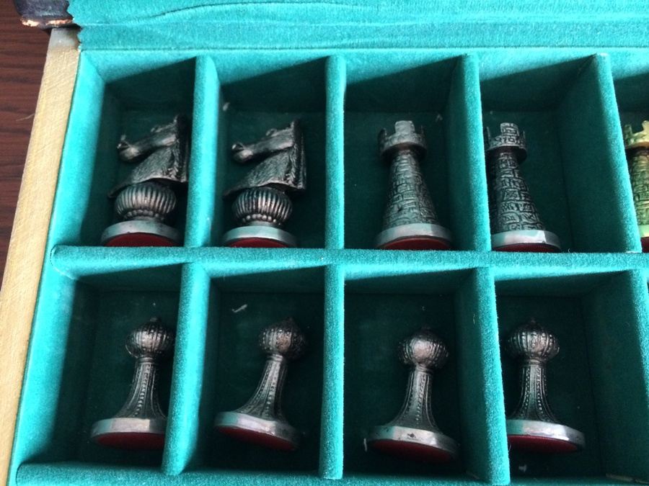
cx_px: 324
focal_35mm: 30
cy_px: 243
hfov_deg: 60.0
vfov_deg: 46.8
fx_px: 562
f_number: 2.2
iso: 320
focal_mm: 4.12
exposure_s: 1/24
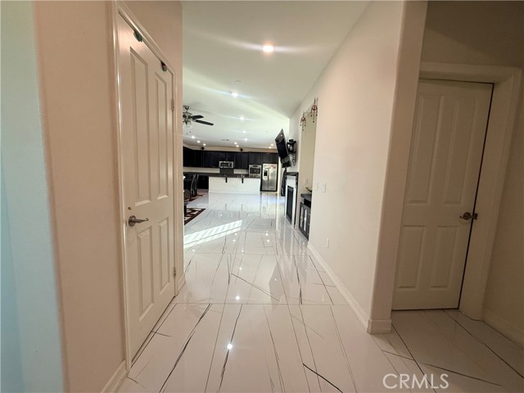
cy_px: 196
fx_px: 212
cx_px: 262
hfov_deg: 102.1
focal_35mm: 14
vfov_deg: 85.7
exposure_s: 1/120
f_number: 2.2
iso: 200
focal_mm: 2.22
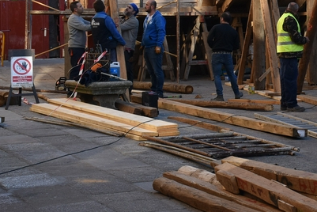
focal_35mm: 128
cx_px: 348
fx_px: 1128
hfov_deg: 15.6
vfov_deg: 10.6
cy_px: -7
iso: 320
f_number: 8
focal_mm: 38
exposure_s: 1/250
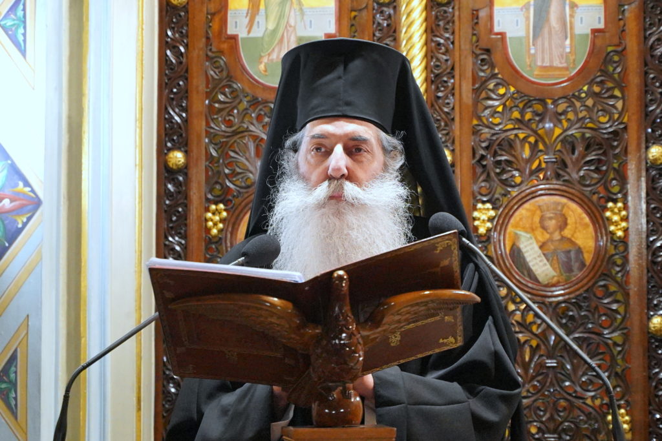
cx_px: 331
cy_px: 220
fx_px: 1379
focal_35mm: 75
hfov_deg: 27.0
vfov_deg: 18.2
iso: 5000
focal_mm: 75
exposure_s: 1/250
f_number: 3.5
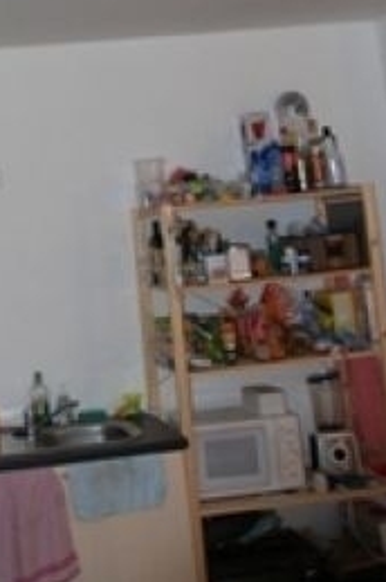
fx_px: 1032
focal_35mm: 64
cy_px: -31
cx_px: -49
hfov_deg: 20.1
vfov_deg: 29.0
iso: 200
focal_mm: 18
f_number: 3.5
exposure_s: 1/60
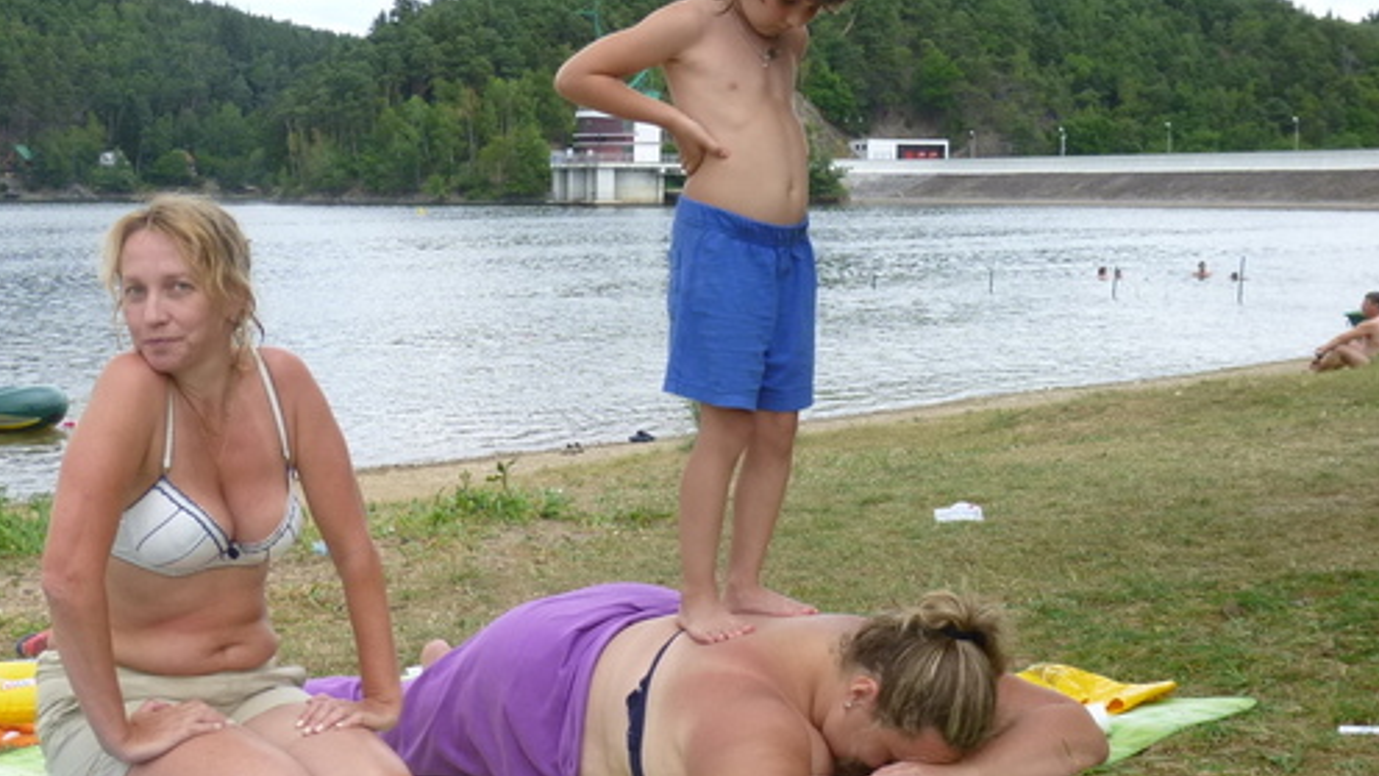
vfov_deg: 23.5
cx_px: 578
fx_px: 1865
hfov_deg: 40.5
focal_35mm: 51
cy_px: 434
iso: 100
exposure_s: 1/125
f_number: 3.3
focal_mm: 5.2
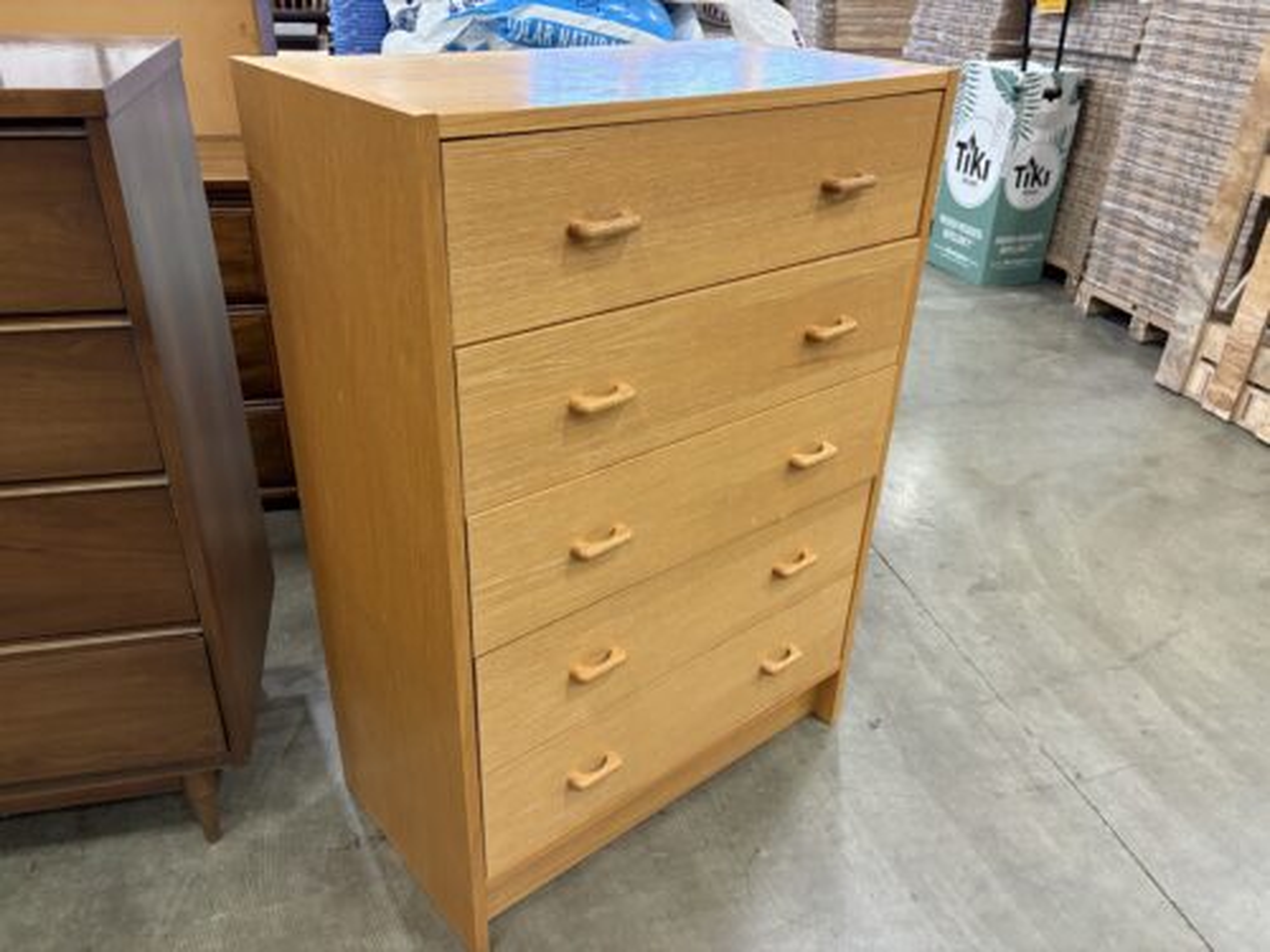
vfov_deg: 53.1
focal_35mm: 26
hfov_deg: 67.3
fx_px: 954
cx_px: 635
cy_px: 476
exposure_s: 1/60
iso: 250
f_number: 1.6
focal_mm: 5.96
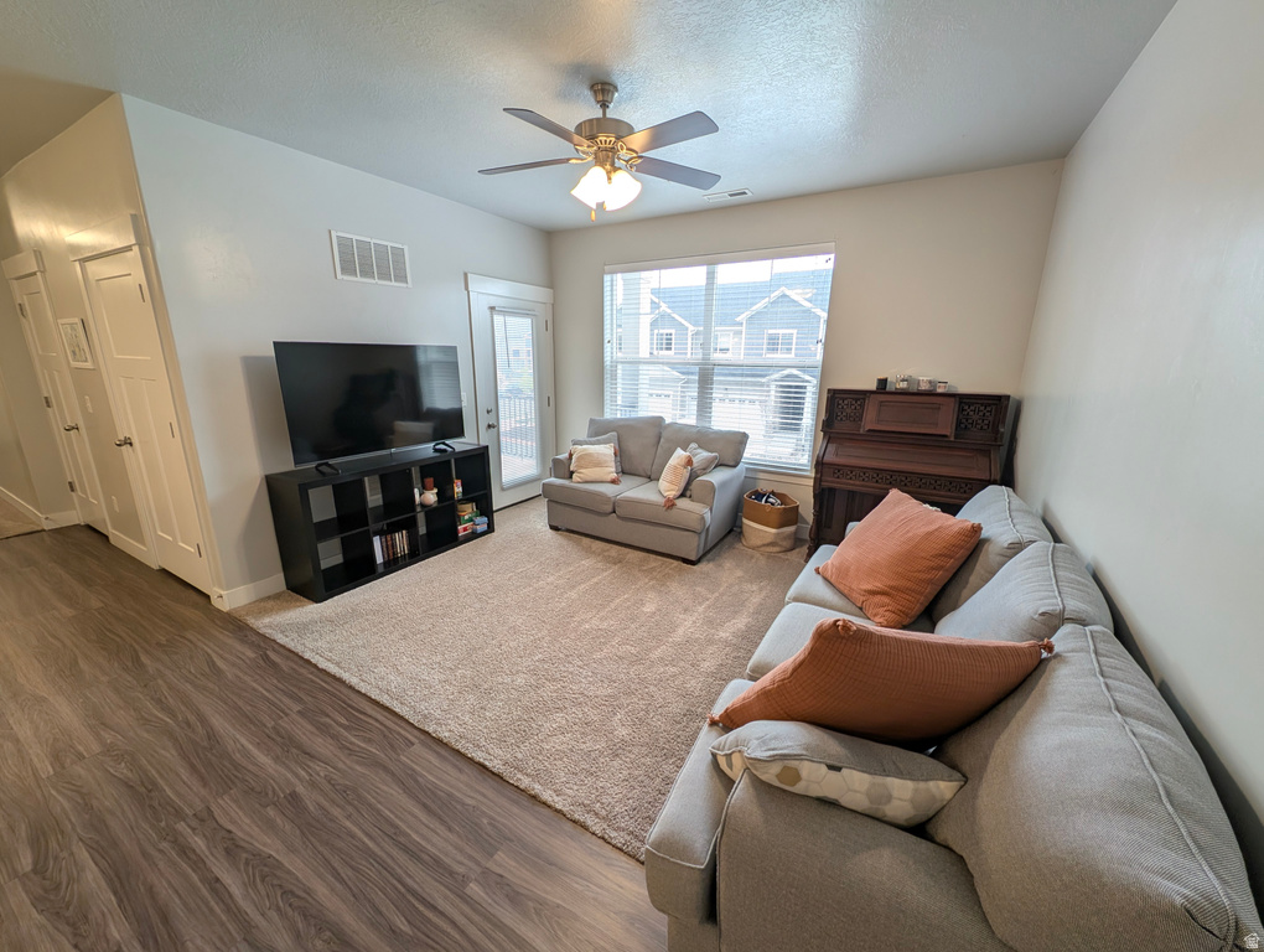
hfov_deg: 110.5
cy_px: 476
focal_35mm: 12
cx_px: 632
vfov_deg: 94.6
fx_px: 439
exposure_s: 1/60
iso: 40
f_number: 1.95
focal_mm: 2.23
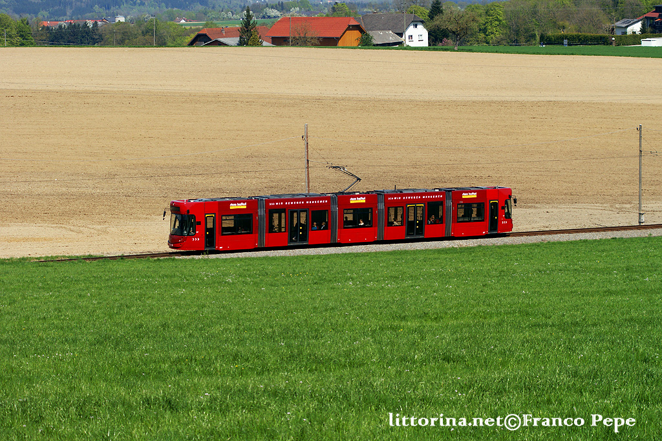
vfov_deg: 12.2
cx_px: 331
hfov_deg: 18.2
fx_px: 2068
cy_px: 220
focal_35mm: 112
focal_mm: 75
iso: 200
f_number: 6.3
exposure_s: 1/640
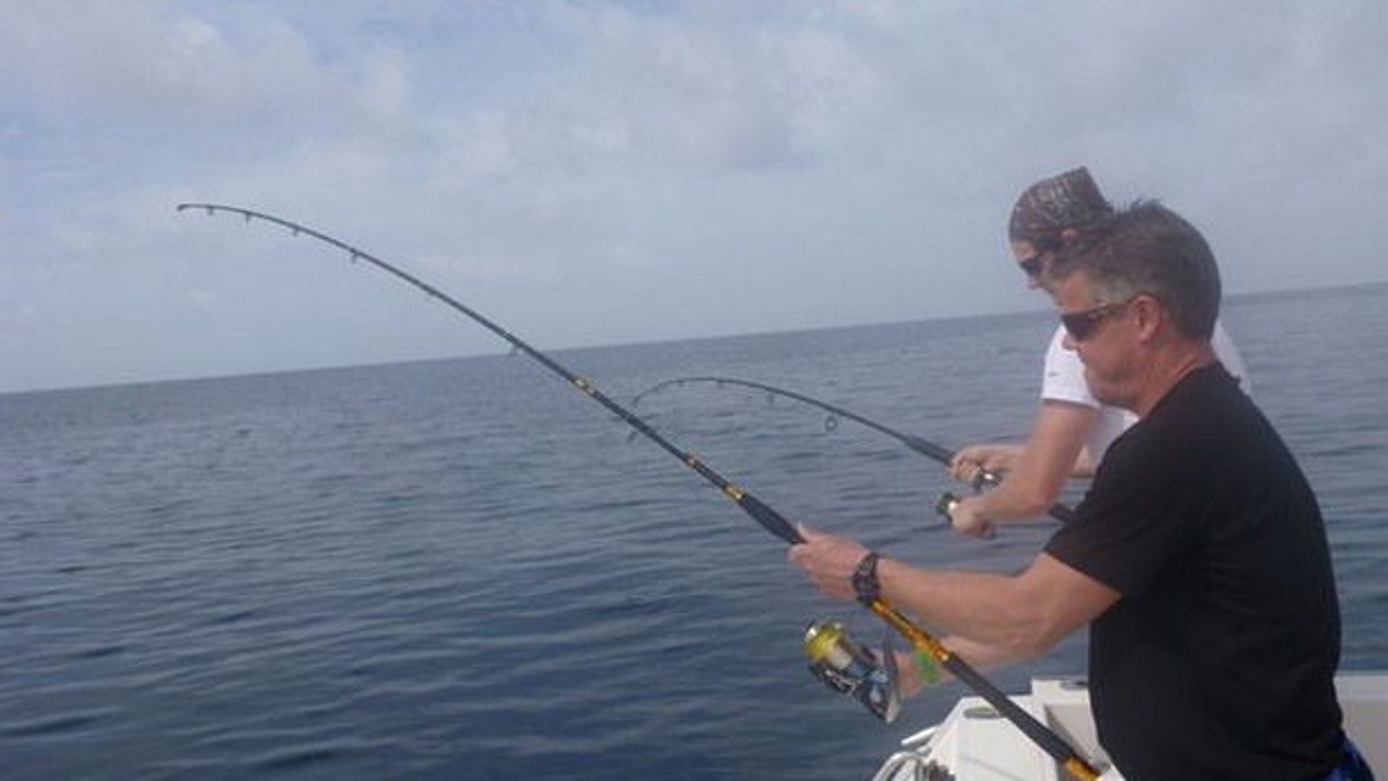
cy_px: 389
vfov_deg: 37.8
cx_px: 701
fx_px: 1141
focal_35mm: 31
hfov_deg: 62.6
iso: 100
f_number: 10
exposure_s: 1/200
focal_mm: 4.9
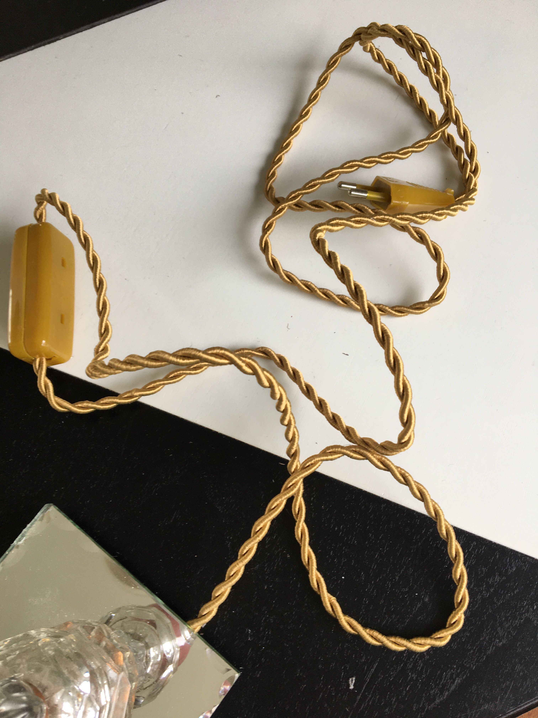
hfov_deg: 48.2
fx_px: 601
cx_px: 269
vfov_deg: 61.7
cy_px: 359
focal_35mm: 29
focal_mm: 4.15
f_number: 2.2
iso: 32
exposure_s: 1/50
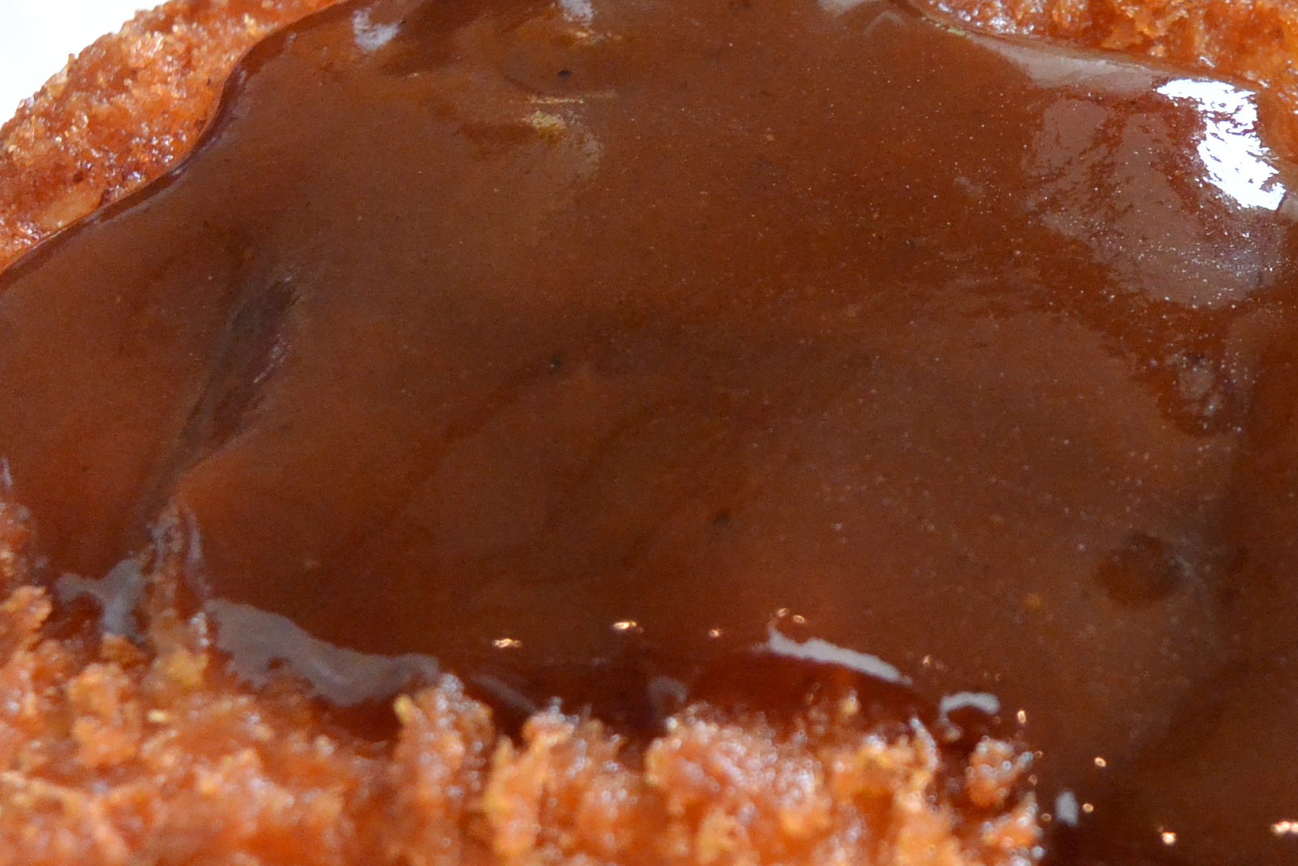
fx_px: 2379
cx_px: 1259
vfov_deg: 20.6
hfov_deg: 28.8
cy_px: 436
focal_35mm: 66
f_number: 3.5
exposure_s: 1/125
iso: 720
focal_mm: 11
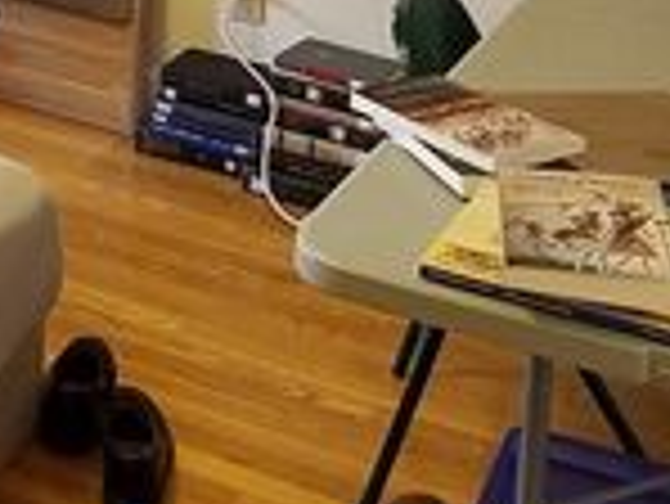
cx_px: -139
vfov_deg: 15.7
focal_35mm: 87
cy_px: -241
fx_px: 1685
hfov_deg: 20.9
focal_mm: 4.2
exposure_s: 1/40
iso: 160
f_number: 1.7
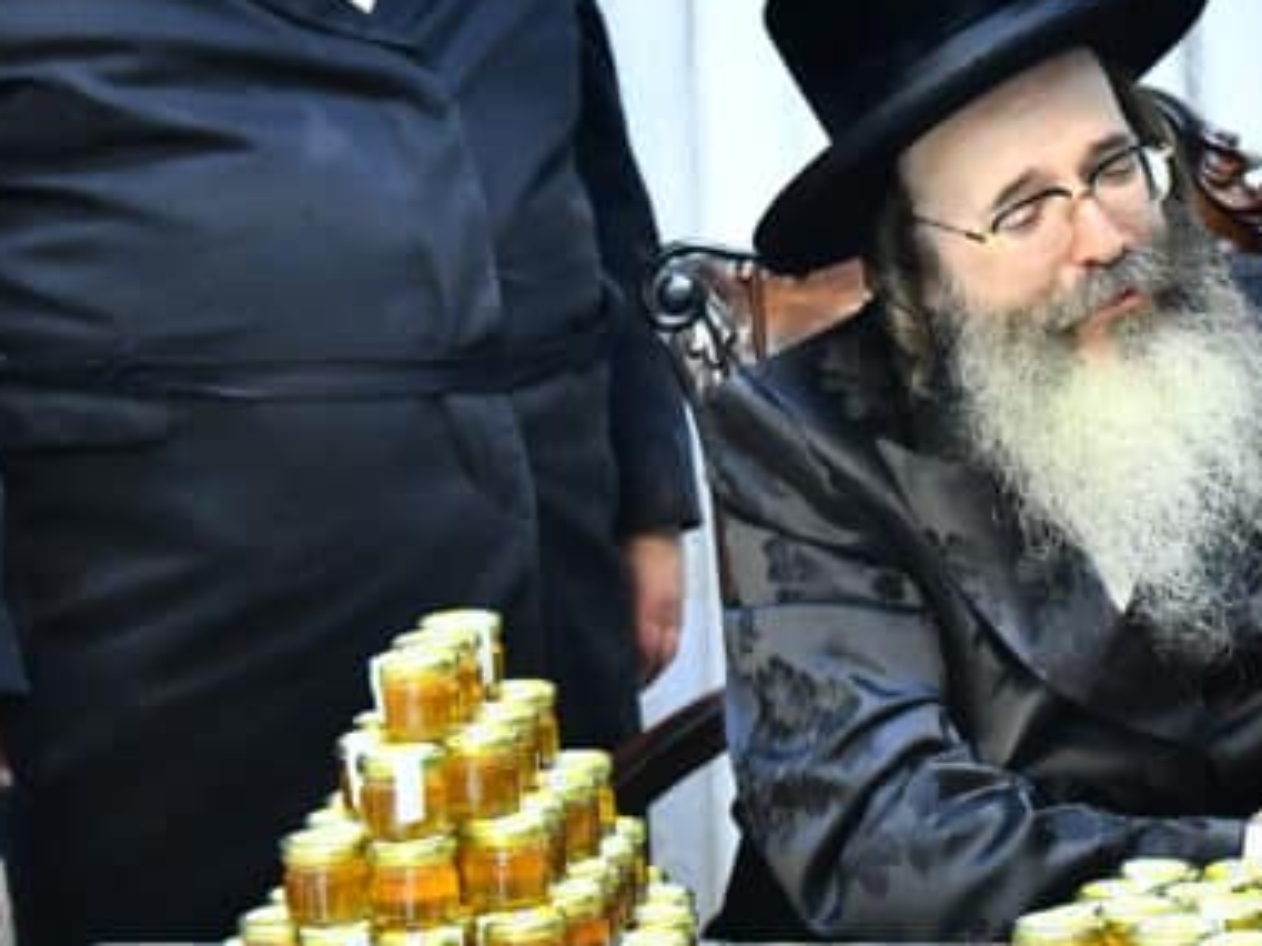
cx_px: 1046
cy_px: 192
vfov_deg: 12.6
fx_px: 4264
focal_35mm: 117
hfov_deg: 16.7
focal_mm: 45
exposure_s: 1/100
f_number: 5
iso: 4000
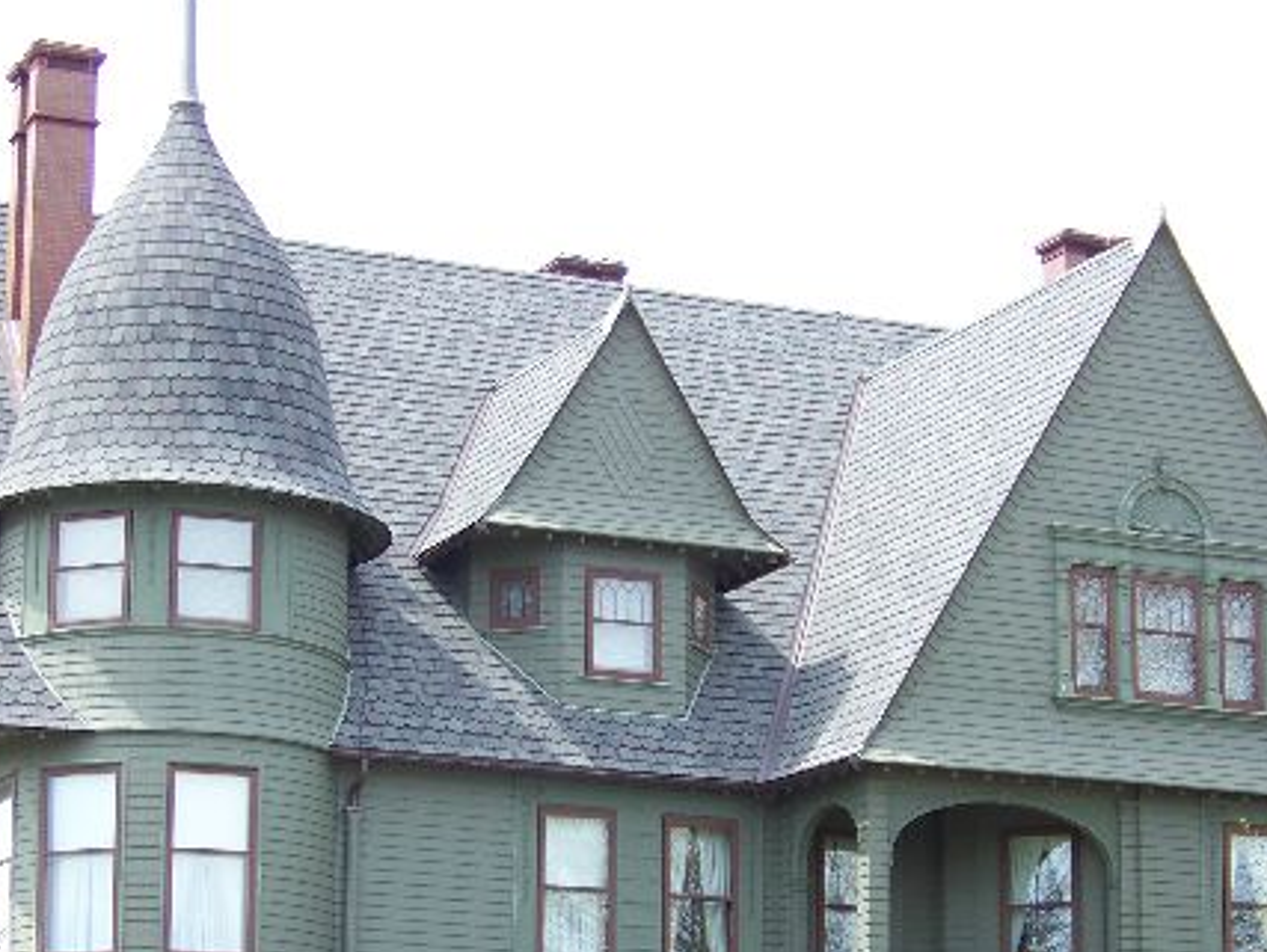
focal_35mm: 107
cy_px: 713
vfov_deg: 13.8
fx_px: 3920
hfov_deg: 18.4
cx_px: 668
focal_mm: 10.5
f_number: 3.2
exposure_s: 1/250
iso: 64
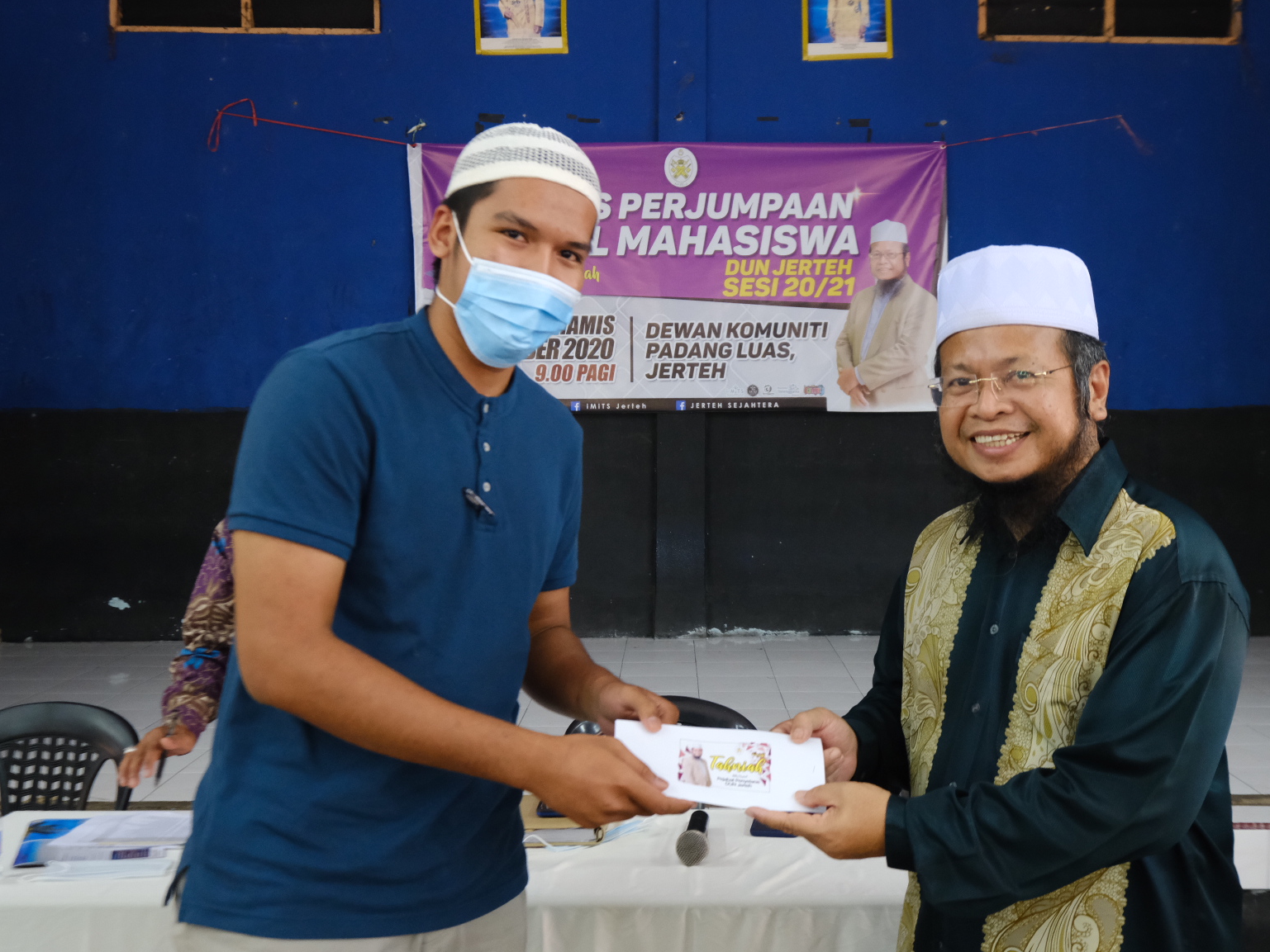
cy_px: 467
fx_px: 1468
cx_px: 719
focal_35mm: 40
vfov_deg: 36.0
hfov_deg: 46.7
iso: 3200
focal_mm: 24
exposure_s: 1/80
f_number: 4.5
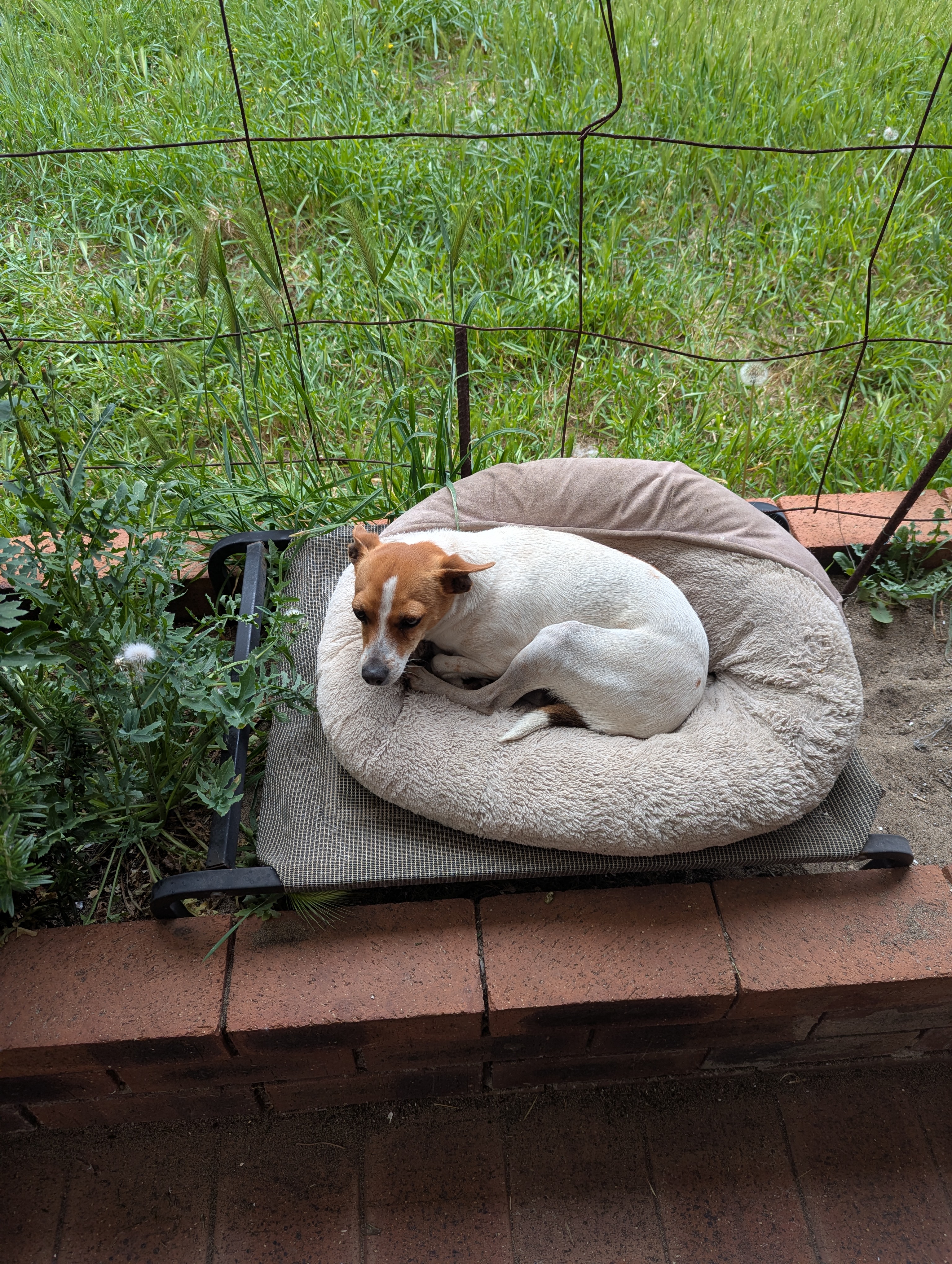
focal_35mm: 24
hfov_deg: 56.9
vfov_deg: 71.5
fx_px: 878
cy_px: 632
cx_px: 476
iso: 47
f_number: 1.85
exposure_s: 1/580
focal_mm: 6.81
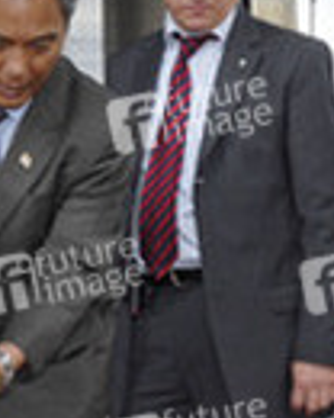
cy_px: 357
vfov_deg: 9.0
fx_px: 2632
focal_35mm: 213
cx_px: 100
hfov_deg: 7.3
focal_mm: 44
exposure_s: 1/160
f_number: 10
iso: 320
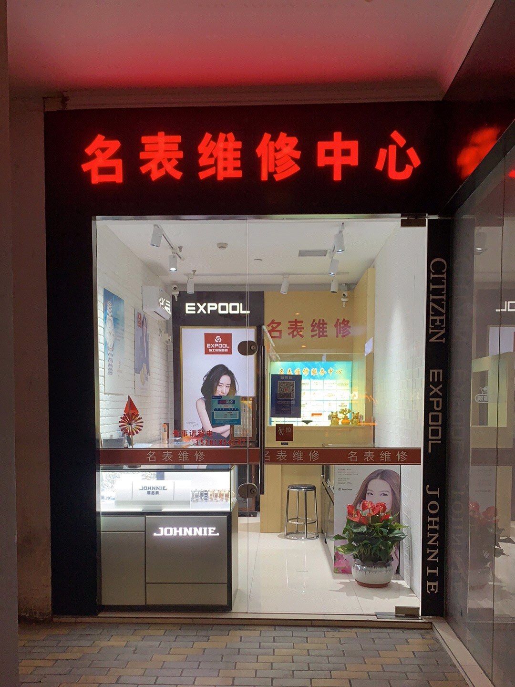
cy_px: 344
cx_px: 258
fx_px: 1190
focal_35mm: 60
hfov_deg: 24.4
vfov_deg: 32.2
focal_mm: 4.25
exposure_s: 1/100
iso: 80
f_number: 1.8
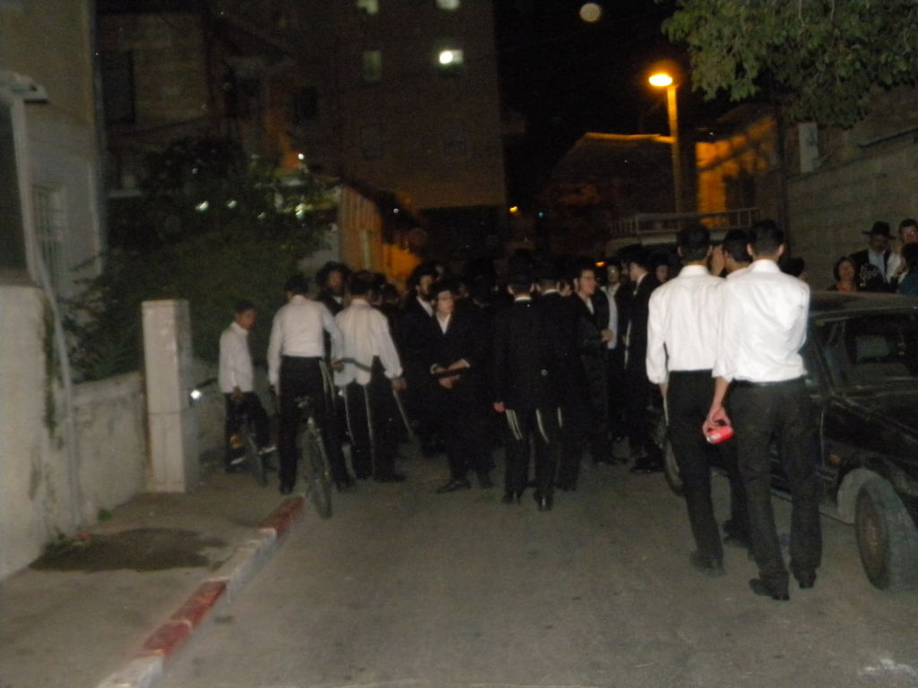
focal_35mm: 36
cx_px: 459
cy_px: 344
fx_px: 955
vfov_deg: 39.7
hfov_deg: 51.4
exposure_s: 1/30
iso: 800
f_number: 3.7
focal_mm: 6.4
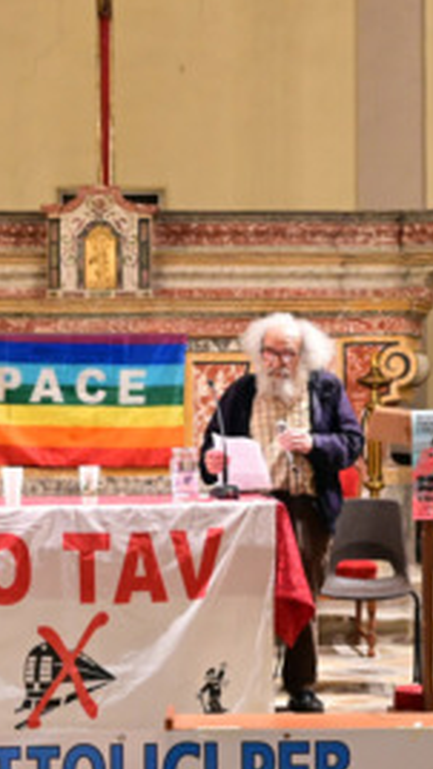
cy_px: 316
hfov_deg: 13.0
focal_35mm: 93
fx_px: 1896
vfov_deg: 22.9
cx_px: 301
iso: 4000
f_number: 2.8
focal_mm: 35
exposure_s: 1/100
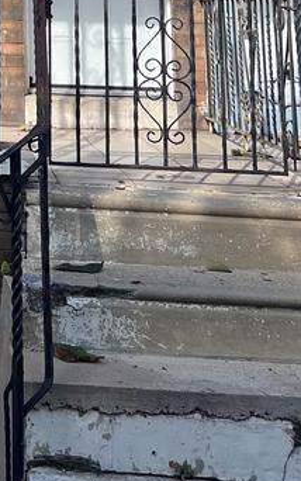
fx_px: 1141
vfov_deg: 20.3
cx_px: -162
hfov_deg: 14.0
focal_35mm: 87
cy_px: -249
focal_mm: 5.7
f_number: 1.5
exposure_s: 1/2632
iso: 50
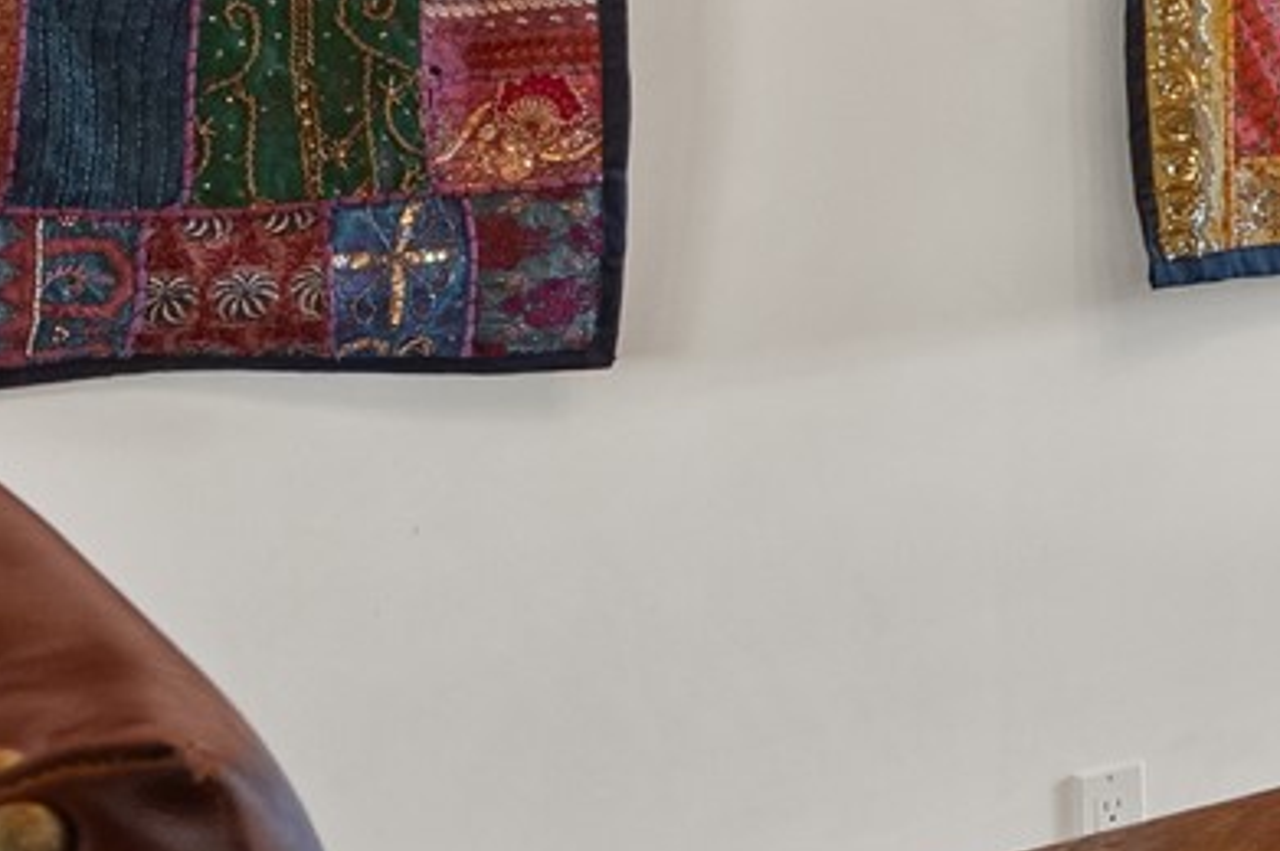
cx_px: 2116
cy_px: -206
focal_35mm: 89
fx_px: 3162
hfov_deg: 19.0
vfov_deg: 14.8
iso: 400
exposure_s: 1
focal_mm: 16
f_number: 9
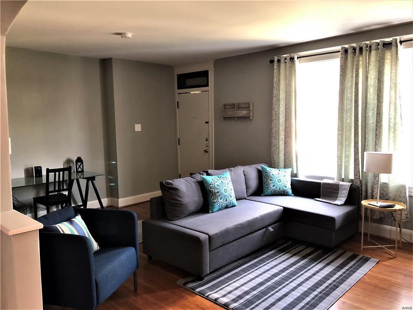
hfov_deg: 63.4
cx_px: 206
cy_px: 155
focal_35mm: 28
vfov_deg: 49.7
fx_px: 334
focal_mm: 4
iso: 50
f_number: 1.8
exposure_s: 1/15
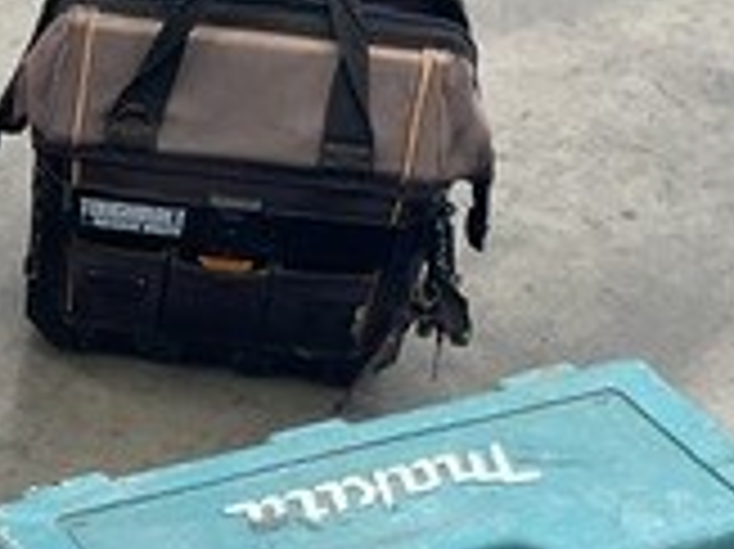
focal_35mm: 114
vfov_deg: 12.8
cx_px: -230
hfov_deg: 16.3
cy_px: 558
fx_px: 2415
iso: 40
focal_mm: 3
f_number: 1.8
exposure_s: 1/60
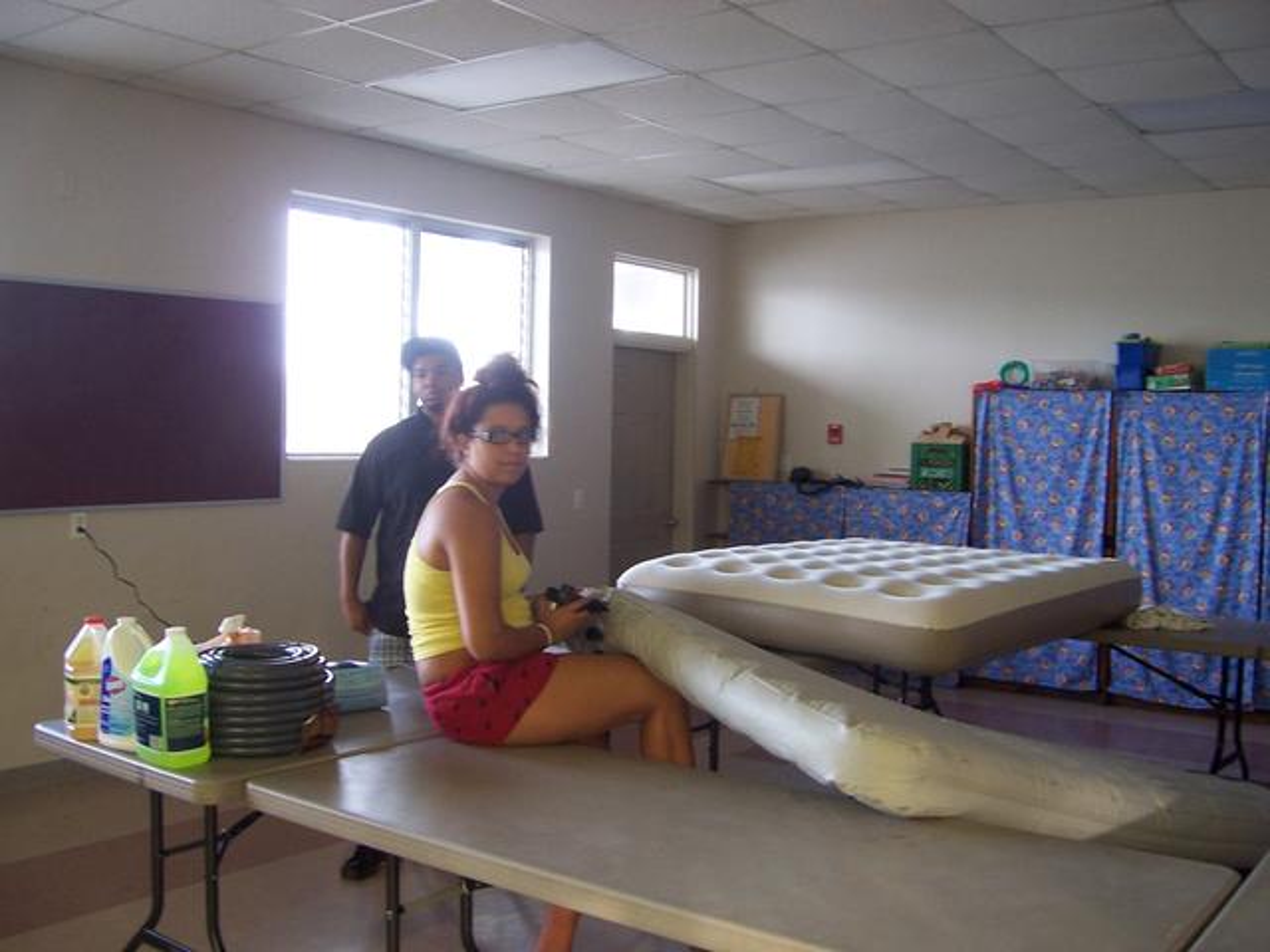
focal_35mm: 36
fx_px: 1321
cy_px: 476
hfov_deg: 51.4
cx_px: 635
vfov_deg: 39.7
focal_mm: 6
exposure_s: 1/10
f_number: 3
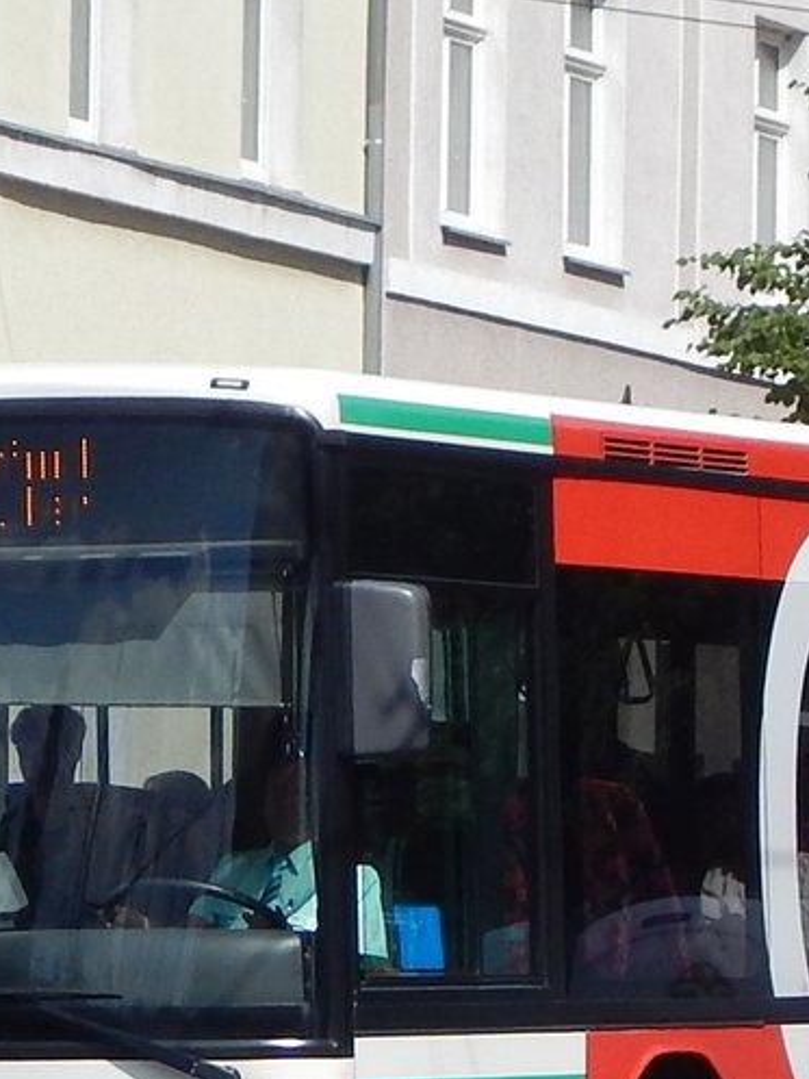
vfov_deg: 10.9
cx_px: 583
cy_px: 786
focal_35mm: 181
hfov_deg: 8.2
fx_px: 5638
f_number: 8.4
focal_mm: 13.5
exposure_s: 1/500
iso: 125
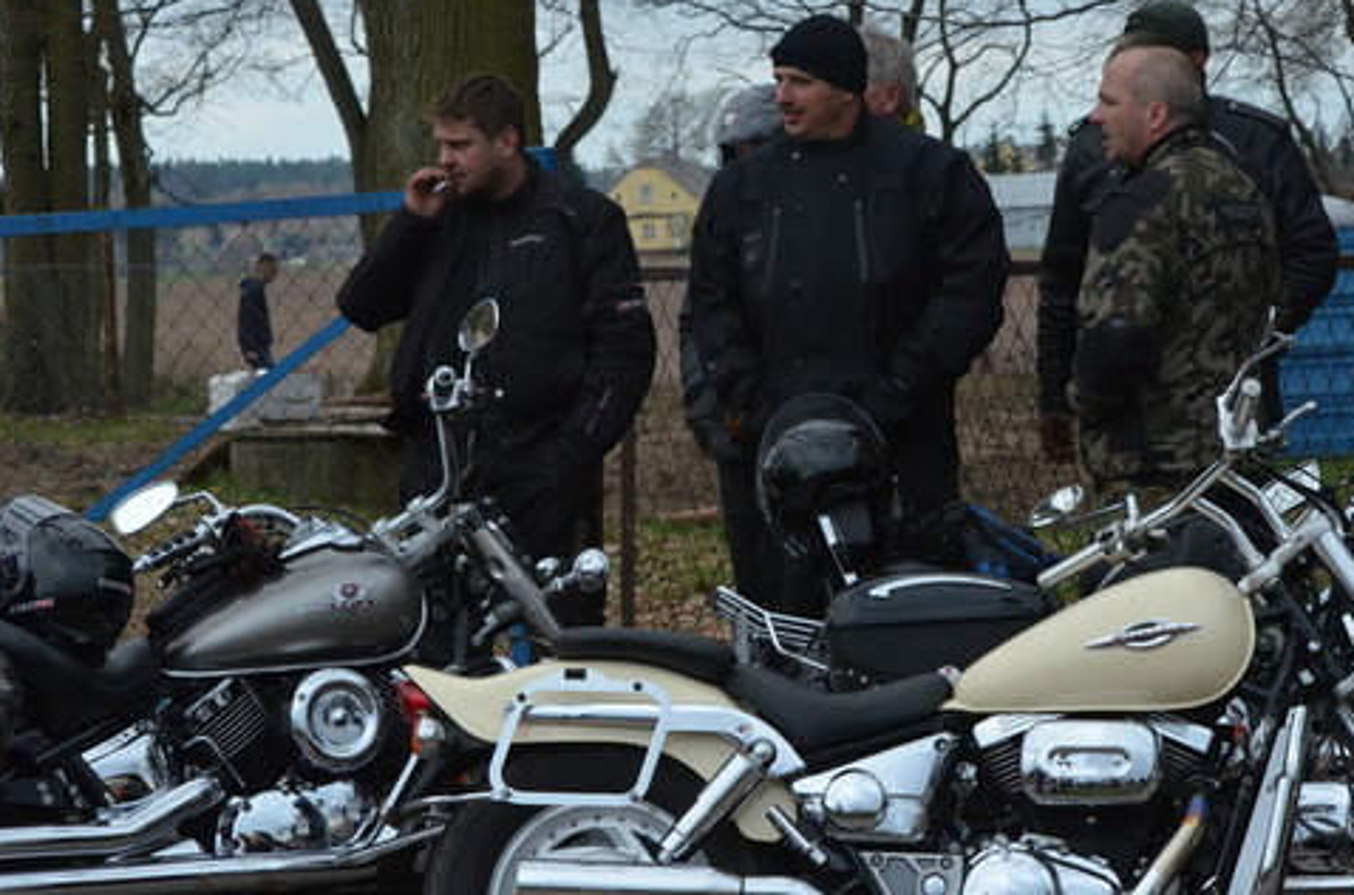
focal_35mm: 156
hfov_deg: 13.2
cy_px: 518
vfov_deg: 8.7
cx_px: 702
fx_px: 5852
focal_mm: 70
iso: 1600
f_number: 8
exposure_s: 1/1000
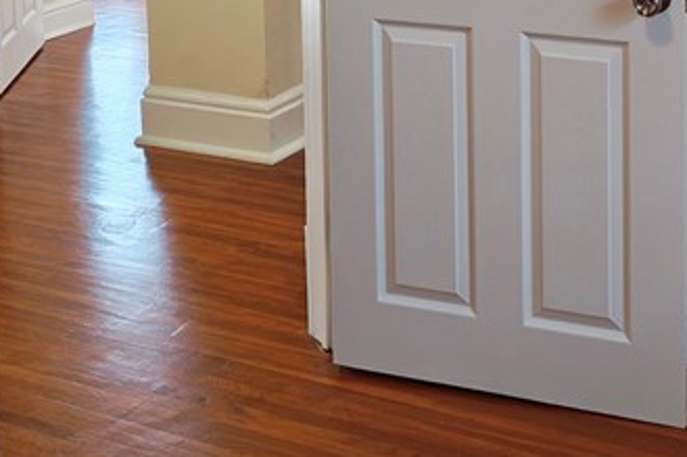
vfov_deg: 16.0
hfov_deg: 25.0
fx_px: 1545
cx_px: 390
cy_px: -142
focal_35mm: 81
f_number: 1.7
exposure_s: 1/120
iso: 775
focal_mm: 4.68
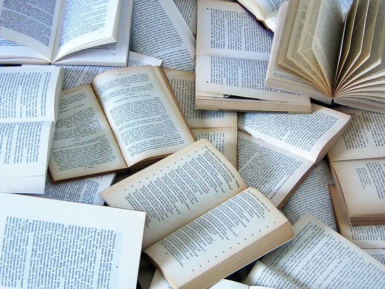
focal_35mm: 81
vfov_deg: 18.2
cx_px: 192
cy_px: 144
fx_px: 901
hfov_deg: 24.1
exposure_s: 1/2.6
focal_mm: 10.6
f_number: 4
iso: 400
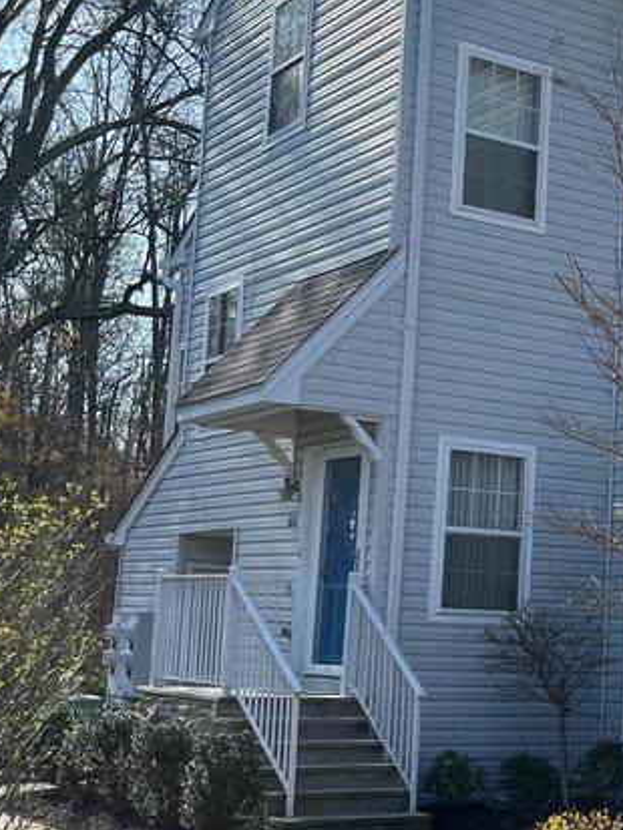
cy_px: 390
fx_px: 1631
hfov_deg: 20.6
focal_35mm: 68
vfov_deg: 28.5
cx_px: 687
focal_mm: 5.1
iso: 50
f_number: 1.6
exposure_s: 1/3135
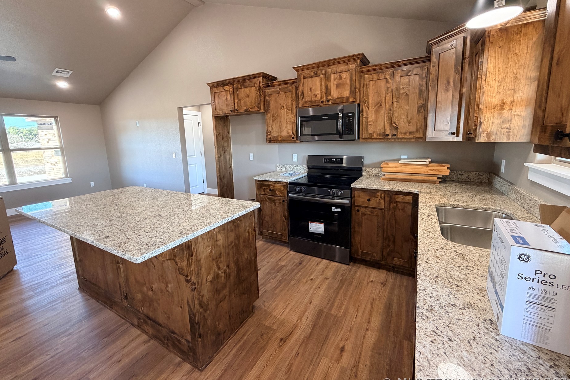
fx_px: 238
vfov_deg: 77.2
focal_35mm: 15
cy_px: 173
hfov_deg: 100.4
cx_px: 285
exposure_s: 1/60
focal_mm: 2.22
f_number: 2.2
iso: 250
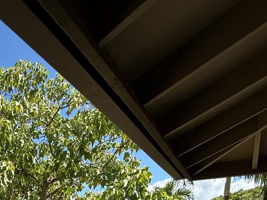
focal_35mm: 38
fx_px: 293
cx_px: 1
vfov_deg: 30.9
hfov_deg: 42.4
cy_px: 248
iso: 50
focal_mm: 2.22
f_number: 2.2
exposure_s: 1/876
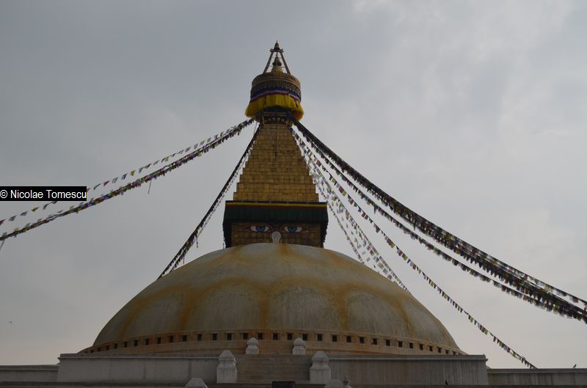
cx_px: 294
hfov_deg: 43.7
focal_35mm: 45
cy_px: 194
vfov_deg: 29.7
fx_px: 732
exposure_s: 1/125
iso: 220
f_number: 5.6
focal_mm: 30
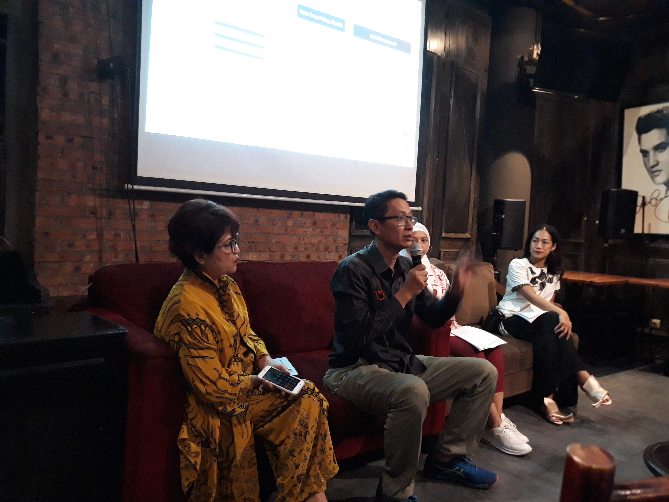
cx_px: 334
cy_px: 251
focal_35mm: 27
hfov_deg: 65.3
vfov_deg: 51.4
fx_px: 522
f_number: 1.7
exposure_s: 1/25
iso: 400
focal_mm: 3.71
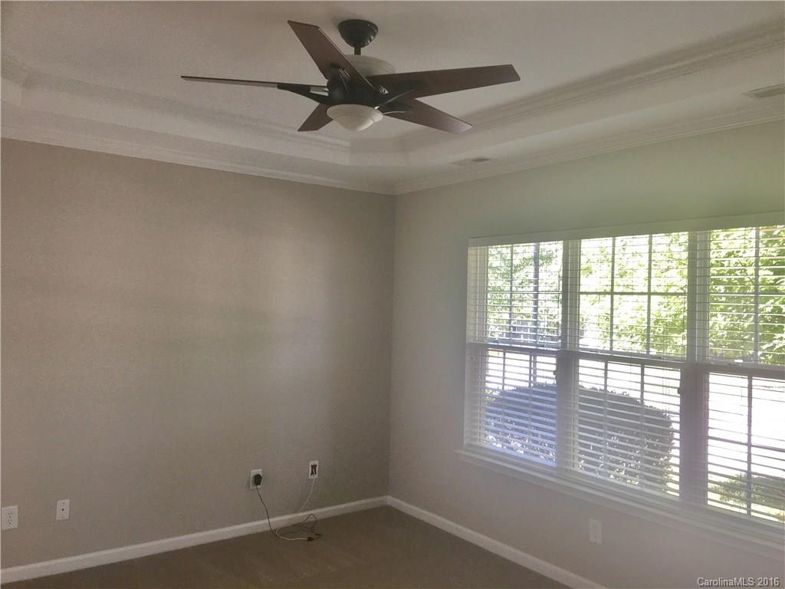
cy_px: 294
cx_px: 392
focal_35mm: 29
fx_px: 658
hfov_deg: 61.7
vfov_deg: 48.2
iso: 32
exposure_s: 1/60
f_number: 2.2
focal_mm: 4.15
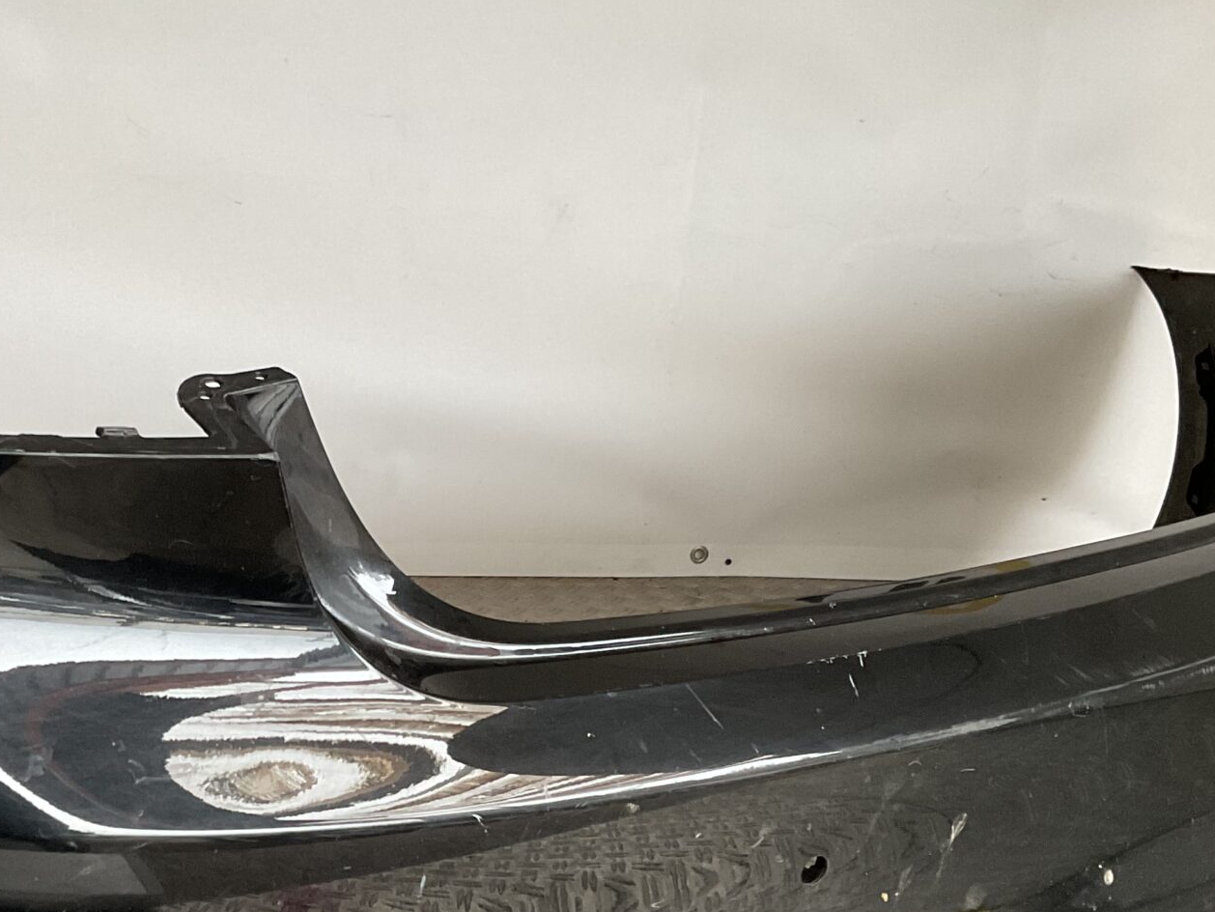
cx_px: 349
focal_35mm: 59
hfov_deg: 32.3
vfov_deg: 24.6
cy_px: 641
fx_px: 2071
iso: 80
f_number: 1.8
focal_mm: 3
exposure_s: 1/50
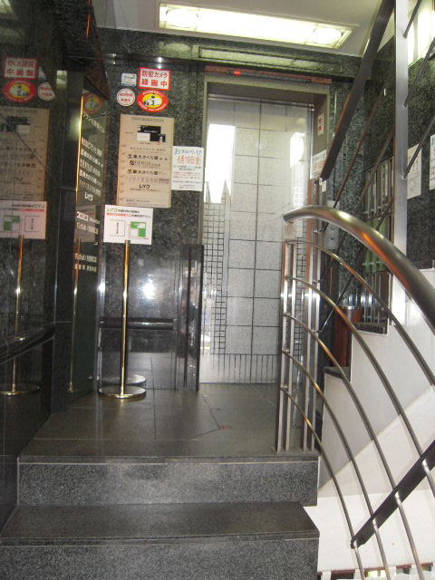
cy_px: 290
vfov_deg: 63.4
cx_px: 218
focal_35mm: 28
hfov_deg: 49.7
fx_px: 469
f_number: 2.7
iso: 320
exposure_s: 1/40
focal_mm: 5
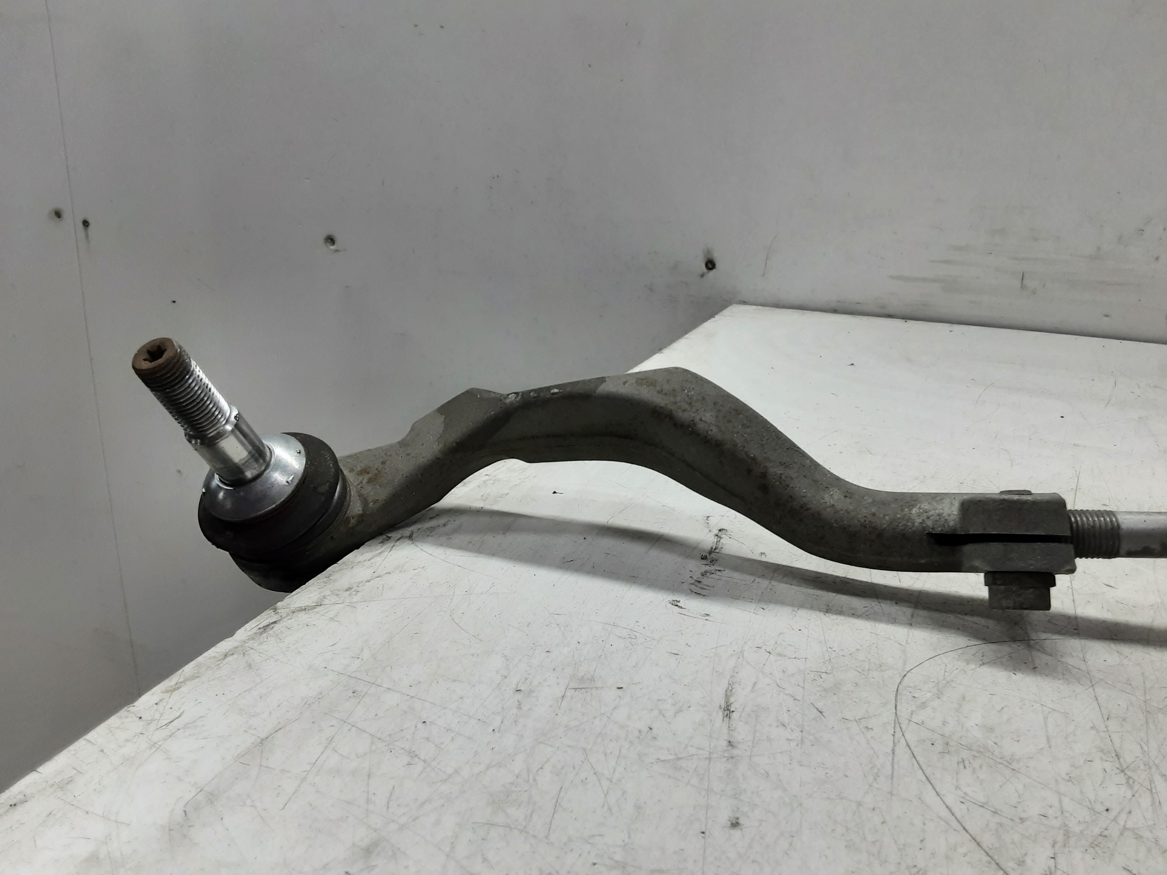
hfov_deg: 65.3
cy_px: 438
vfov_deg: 51.4
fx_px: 910
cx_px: 584
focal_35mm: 27
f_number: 1.9
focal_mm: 2.91
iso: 80
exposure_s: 1/50
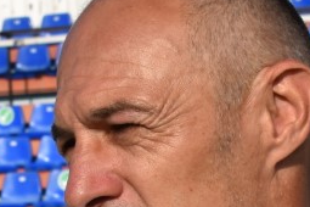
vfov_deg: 5.9
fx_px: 1980
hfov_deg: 8.9
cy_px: 386
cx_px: 218
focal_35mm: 230
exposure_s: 1/500
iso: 200
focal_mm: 34
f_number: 11
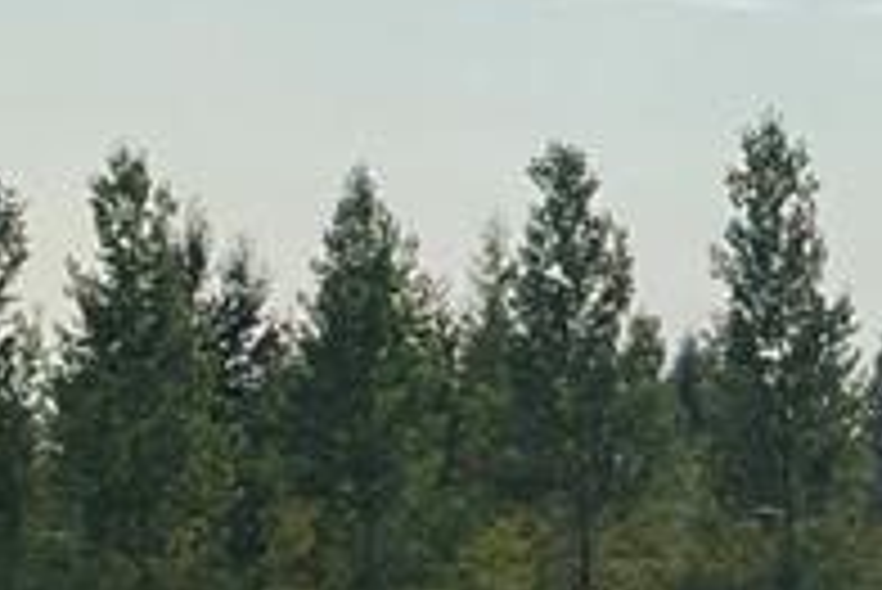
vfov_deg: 9.7
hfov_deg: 13.9
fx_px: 3457
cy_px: 599
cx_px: 1179
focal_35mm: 141
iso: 32
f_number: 1.8
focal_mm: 4.25
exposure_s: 1/11494
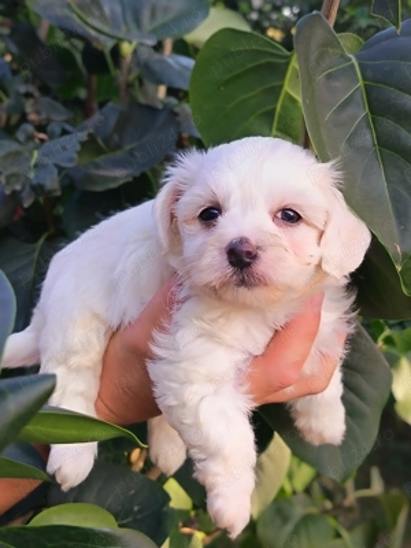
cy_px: 274
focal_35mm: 48
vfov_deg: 39.7
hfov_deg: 30.3
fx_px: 760
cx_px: 206
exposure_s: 1/100
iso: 195
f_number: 4
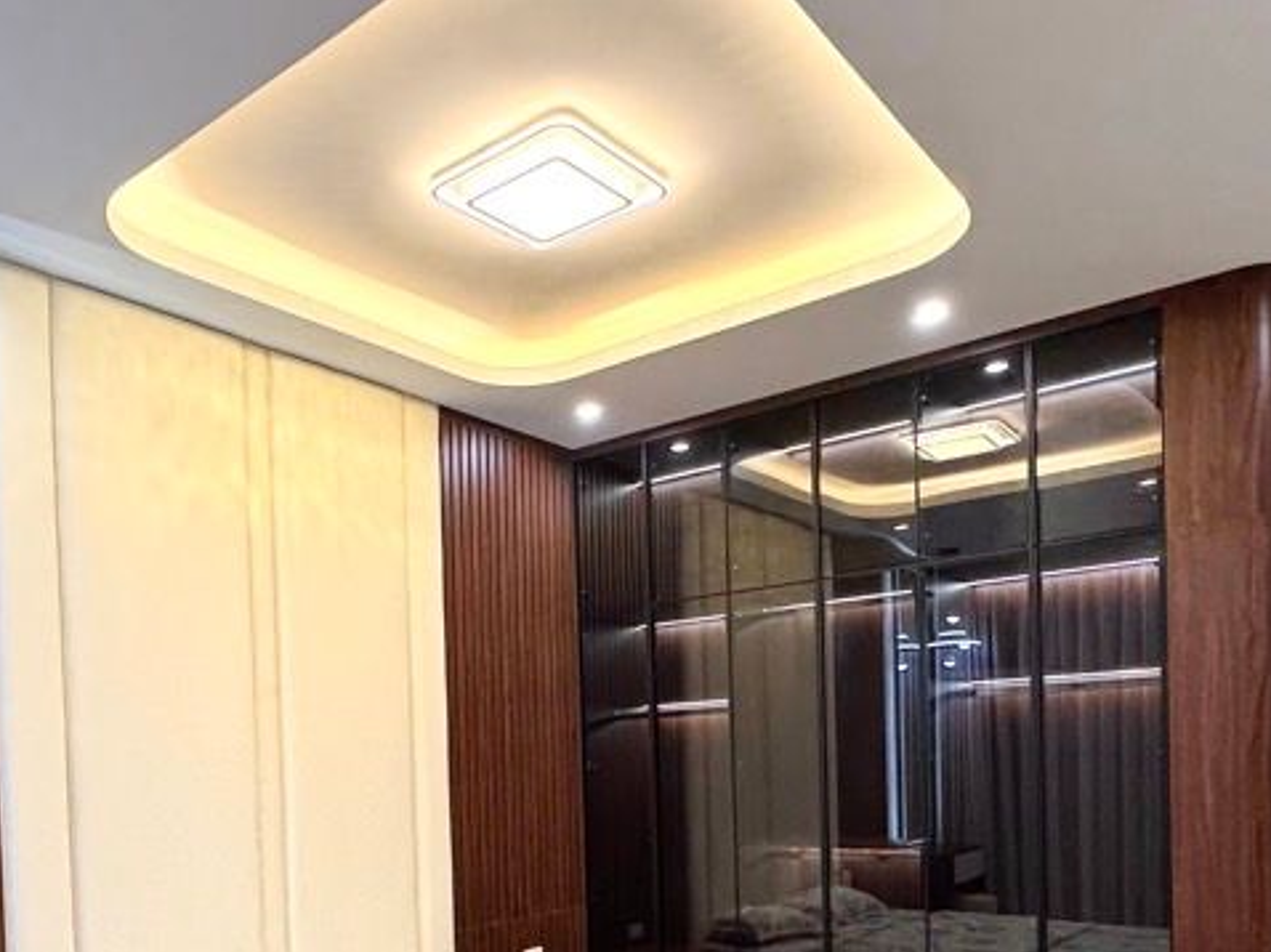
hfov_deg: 59.3
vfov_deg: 43.8
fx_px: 1101
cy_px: 803
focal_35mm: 30
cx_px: 487
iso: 200
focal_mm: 2.22
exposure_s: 1/100
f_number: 2.2
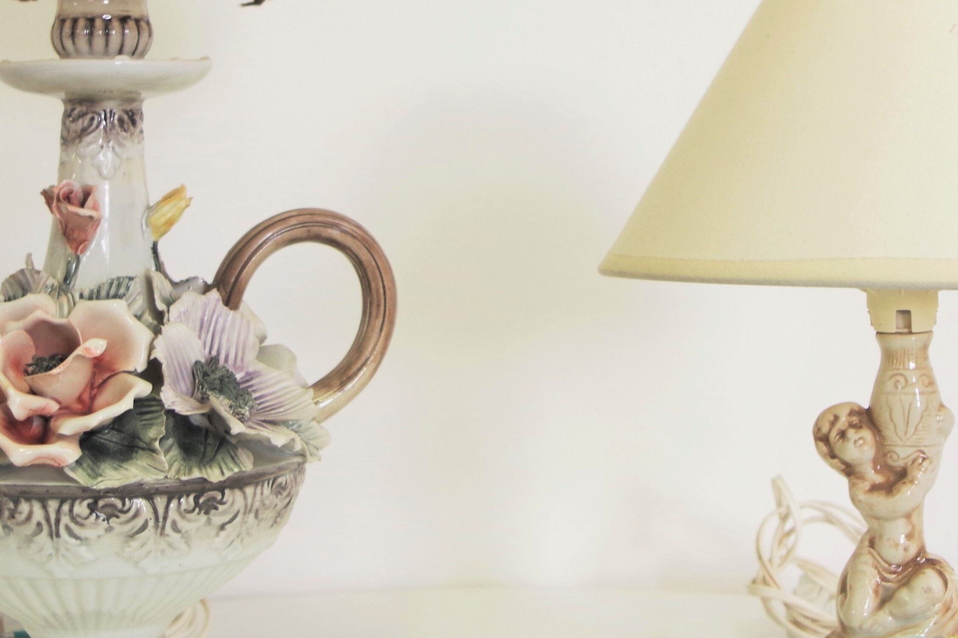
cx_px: 483
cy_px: 90
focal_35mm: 76
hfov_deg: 26.7
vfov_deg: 17.7
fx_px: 2022
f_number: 4
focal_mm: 20
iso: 100
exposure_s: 1/60
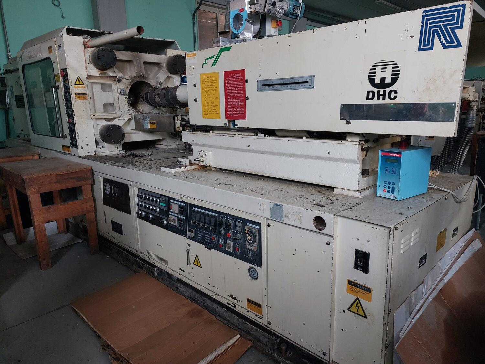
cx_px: 242
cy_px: 182
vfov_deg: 54.9
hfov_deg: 69.4
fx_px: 350
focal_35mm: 25
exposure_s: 1/50
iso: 250
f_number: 1.8
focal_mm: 5.23
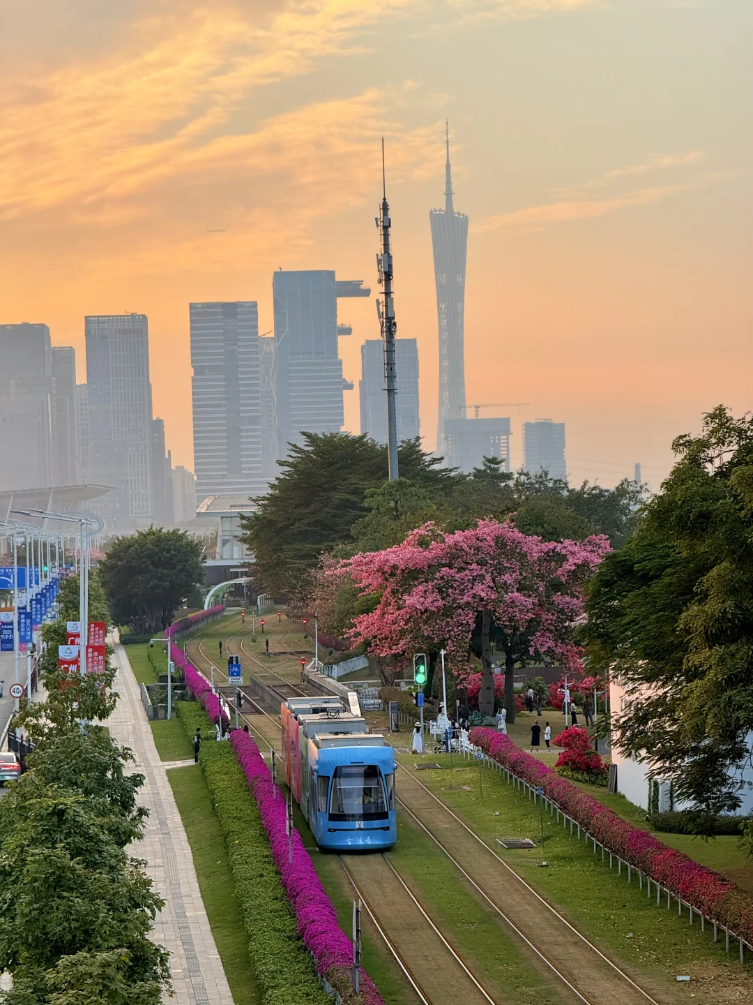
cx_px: 376
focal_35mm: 120
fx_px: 3480
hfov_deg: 12.3
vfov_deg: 16.4
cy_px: 502
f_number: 2.8
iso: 50
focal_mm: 15.66
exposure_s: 1/272
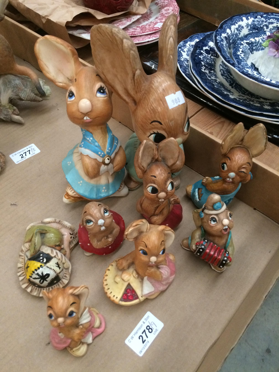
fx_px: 312
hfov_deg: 48.2
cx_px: 140
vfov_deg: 61.7
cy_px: 186
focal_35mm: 29
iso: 320
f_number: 2.2
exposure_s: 1/30
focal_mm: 4.15
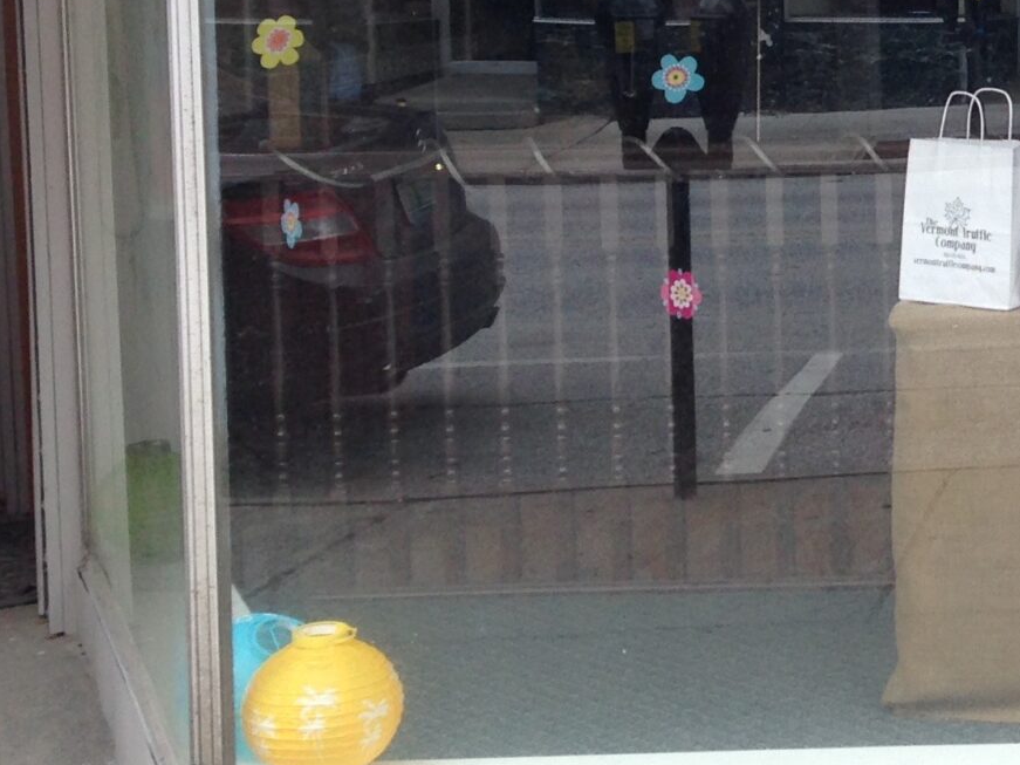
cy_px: 81
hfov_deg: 18.7
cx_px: 1347
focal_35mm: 97
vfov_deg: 15.1
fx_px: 2858
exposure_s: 1/120
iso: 50
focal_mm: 4.12
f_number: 2.4
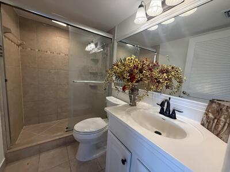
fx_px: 93
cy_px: 86
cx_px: 115
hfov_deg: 102.1
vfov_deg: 85.7
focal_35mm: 14
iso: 320
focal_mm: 2.22
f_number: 2.2
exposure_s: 1/120
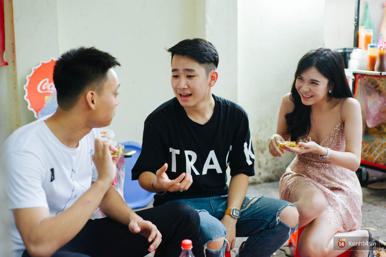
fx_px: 536
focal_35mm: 50
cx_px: 193
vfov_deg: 27.0
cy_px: 128
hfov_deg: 39.6
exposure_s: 1/100
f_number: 2.5
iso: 1600
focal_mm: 50
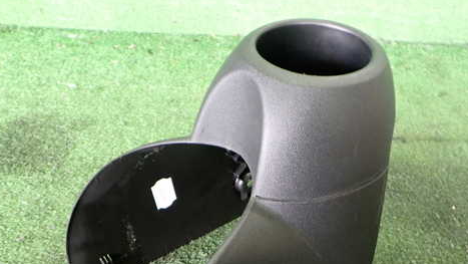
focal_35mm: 42
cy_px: 198
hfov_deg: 48.3
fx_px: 521
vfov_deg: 28.0
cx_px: 228
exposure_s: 1/30
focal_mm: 5.4
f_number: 2.3
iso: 640
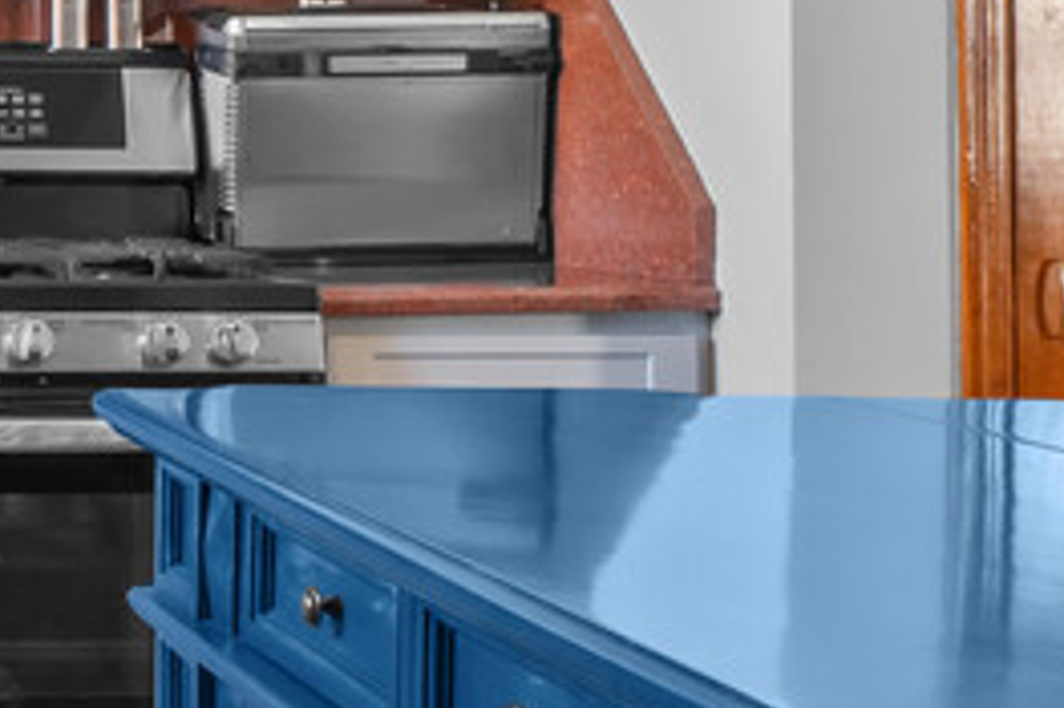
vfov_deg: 17.0
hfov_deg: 21.9
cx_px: -437
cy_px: 247
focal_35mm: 80
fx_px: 2363
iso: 1250
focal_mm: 14
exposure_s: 1/6
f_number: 9.5
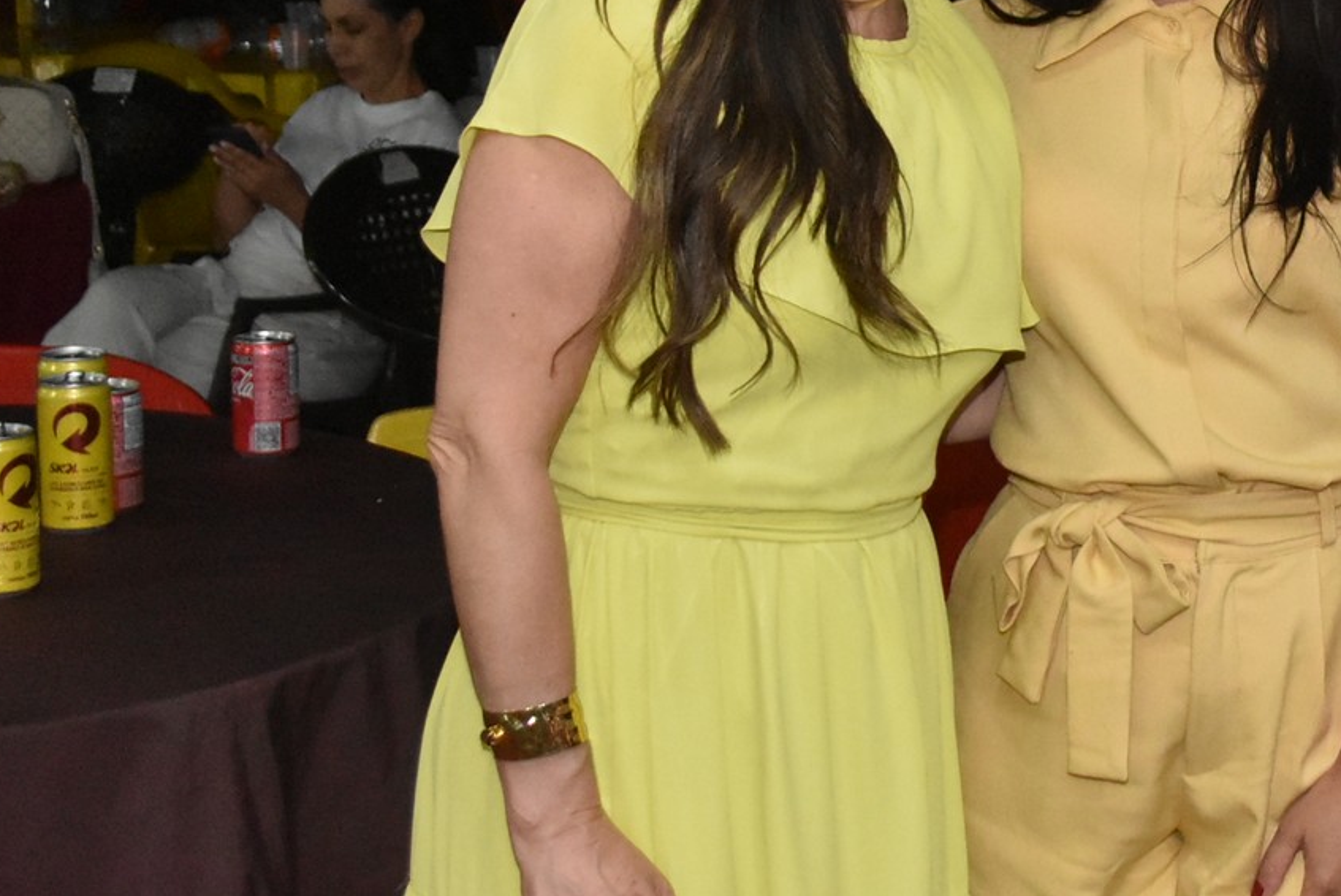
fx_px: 3317
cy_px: 127
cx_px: 1296
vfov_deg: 15.2
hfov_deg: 22.1
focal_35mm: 89
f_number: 5
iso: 5000
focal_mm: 28
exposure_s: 1/125
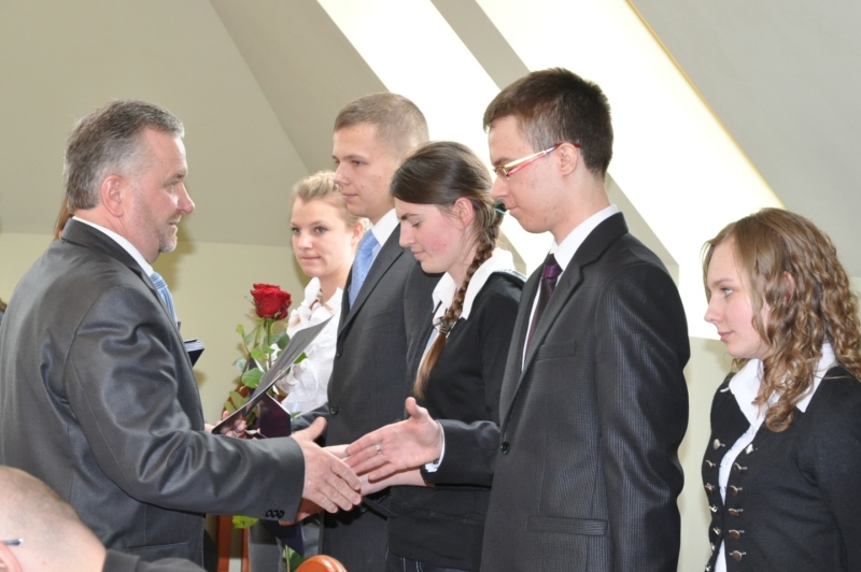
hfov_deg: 23.4
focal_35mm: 87
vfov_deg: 15.7
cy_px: 286
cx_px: 430
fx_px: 2079
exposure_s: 1/60
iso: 1000
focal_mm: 58
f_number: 6.3
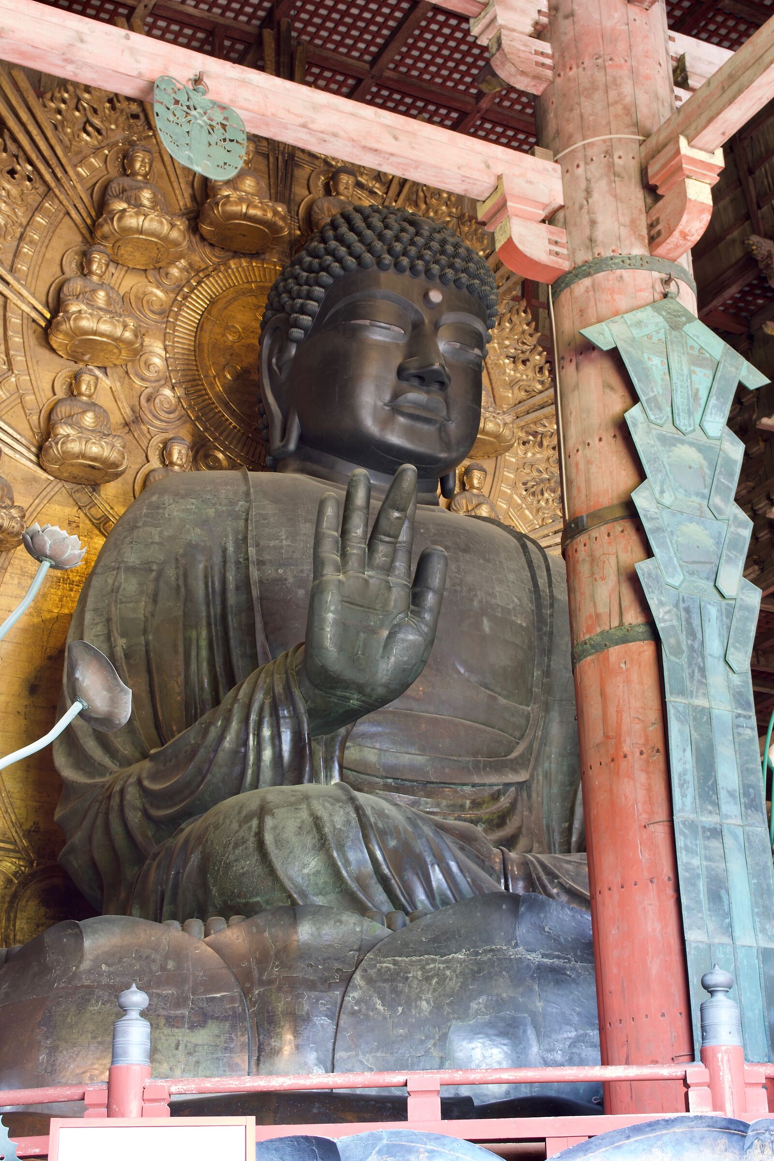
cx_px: 387
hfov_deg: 25.1
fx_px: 1741
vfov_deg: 36.9
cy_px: 580
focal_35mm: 54
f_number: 8
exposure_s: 3
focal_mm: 36
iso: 50
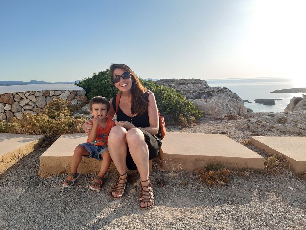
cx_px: 153
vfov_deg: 53.1
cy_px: 115
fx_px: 230
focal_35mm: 26
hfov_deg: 67.3
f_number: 1.7
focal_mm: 3.92
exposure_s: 1/702
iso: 40
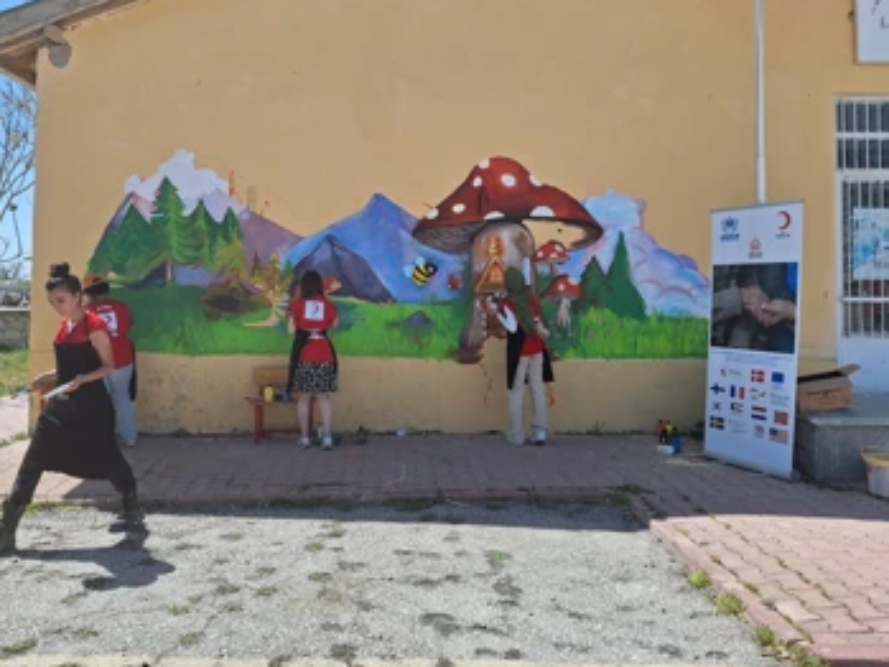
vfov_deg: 48.0
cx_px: 392
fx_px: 745
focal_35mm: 29
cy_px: 270
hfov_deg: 61.5
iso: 40
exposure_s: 1/2915
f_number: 1.8
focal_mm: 5.54
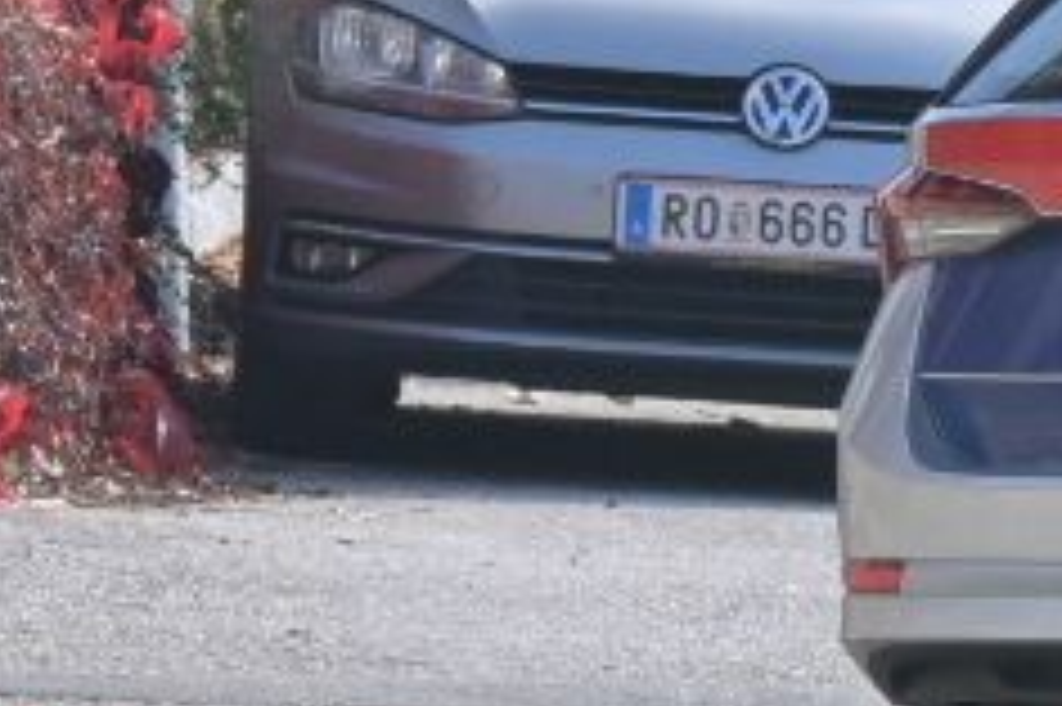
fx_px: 40533
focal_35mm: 1375
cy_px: -985
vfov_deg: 1.0
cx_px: 3420
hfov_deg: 1.5
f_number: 14
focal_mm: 200
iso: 500
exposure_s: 1/160
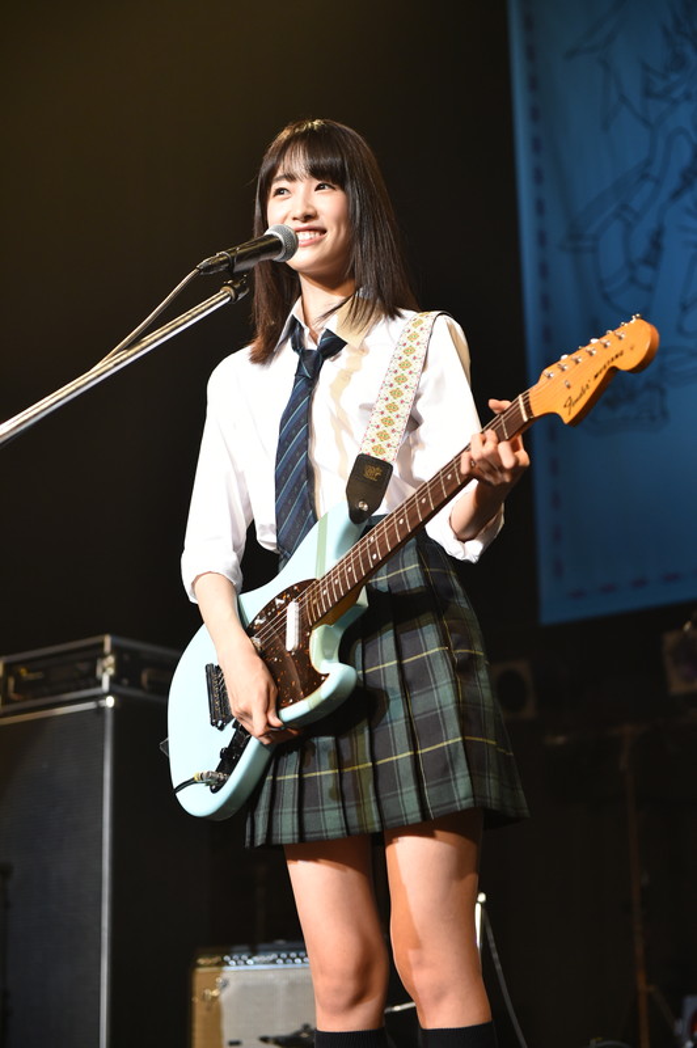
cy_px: 524
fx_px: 2036
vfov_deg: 28.9
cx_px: 348
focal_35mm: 70
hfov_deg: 19.4
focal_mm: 70
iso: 2500
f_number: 4
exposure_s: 1/640
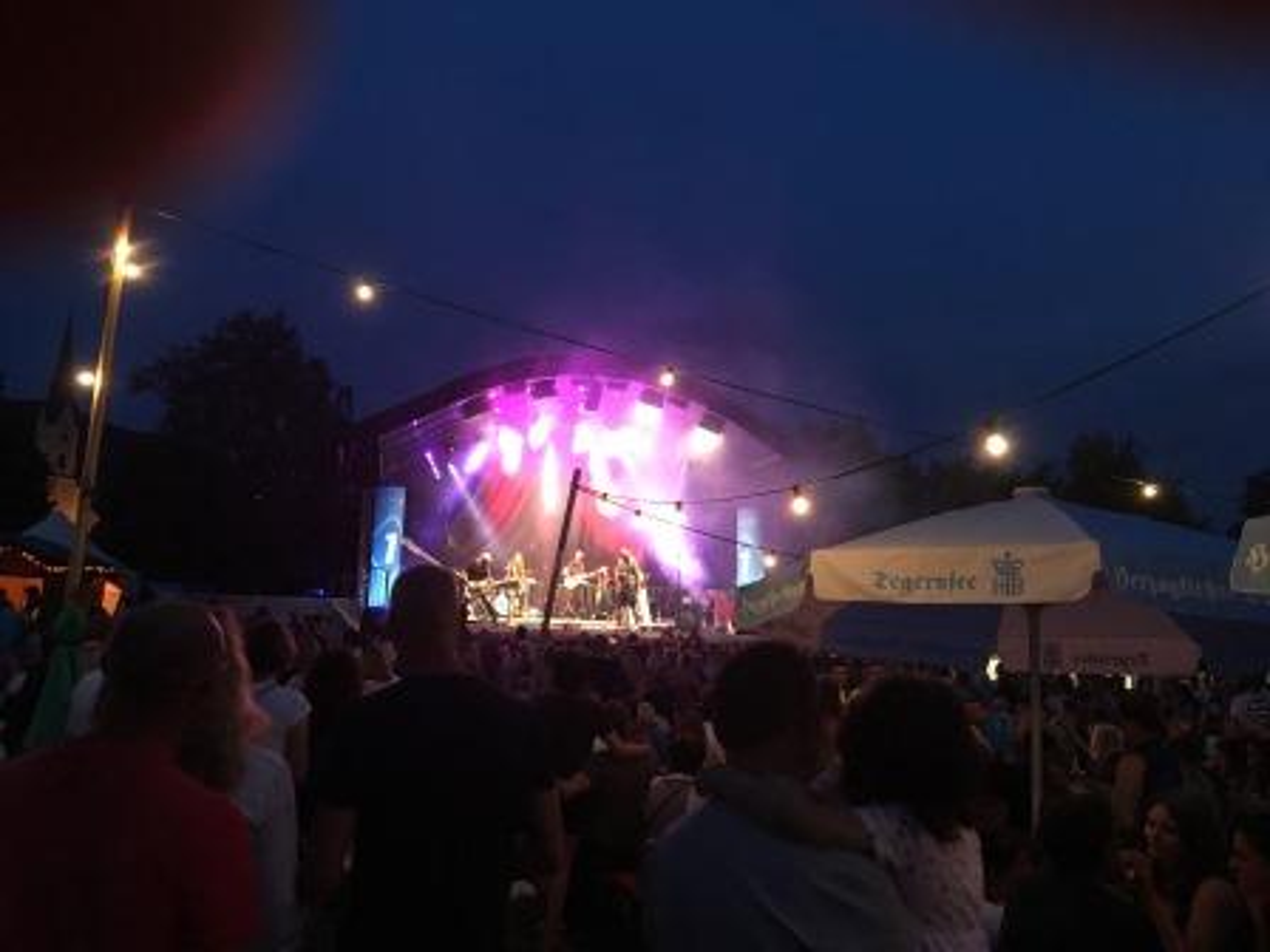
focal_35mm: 29
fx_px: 1064
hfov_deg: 61.7
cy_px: 476
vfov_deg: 48.2
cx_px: 635
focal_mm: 4.15
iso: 200
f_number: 2.2
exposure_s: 1/25
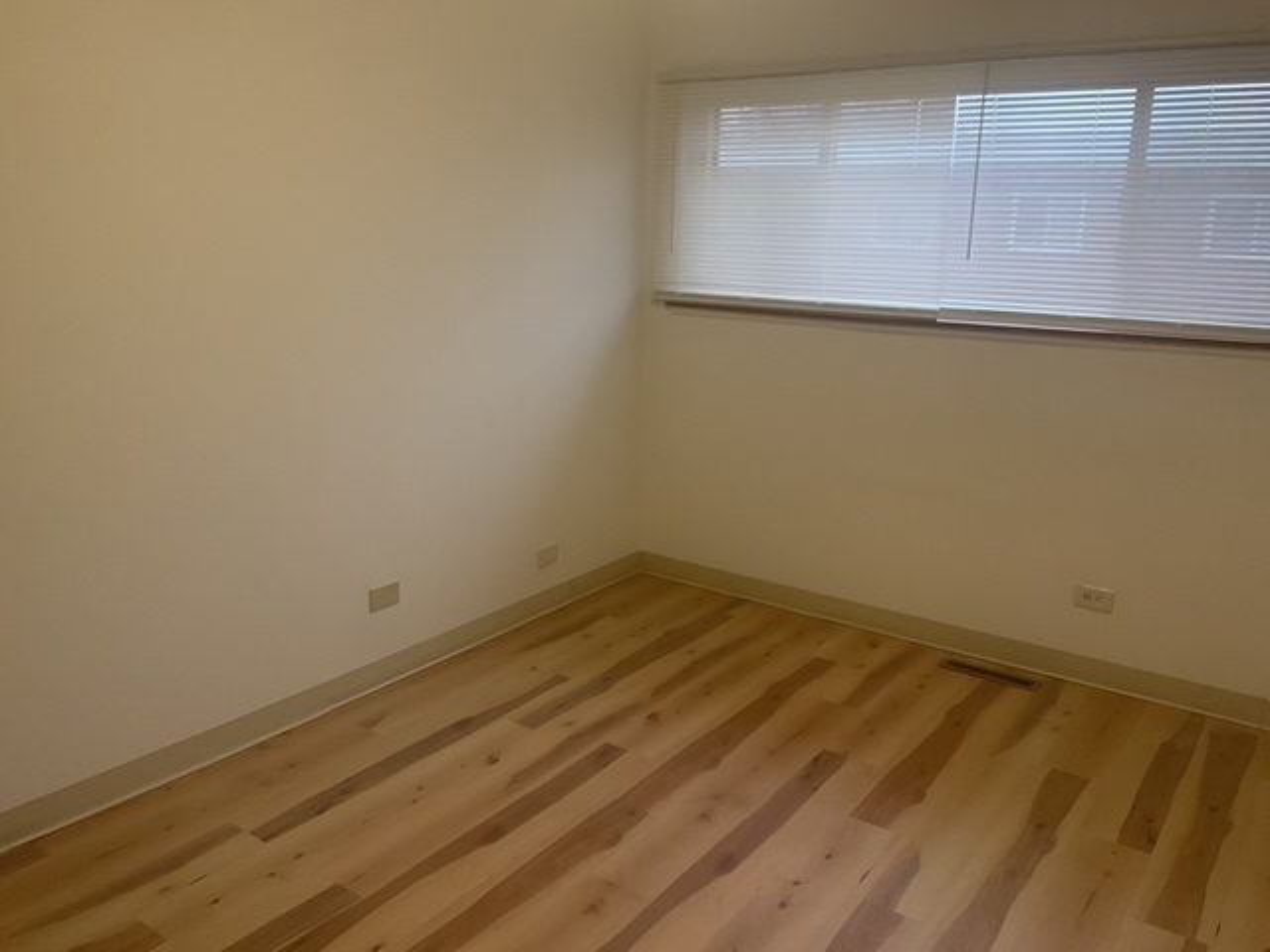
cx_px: 635
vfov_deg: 48.2
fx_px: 1064
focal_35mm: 29
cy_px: 476
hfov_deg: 61.7
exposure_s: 1/60
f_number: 1.8
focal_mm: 3
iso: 100
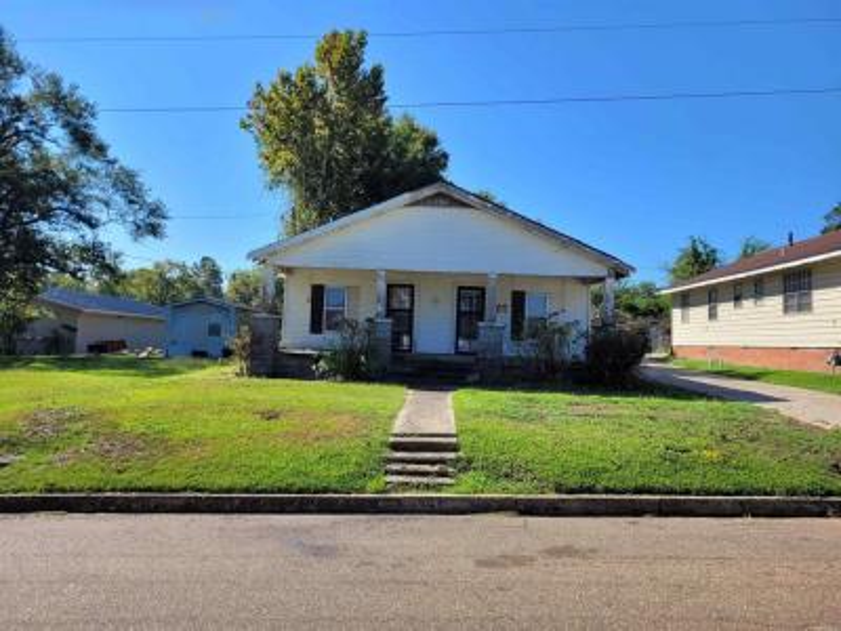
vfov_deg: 53.1
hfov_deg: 67.3
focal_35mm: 26
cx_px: 420
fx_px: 632
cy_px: 316
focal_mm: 5.4
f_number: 1.8
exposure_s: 1/1946
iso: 40
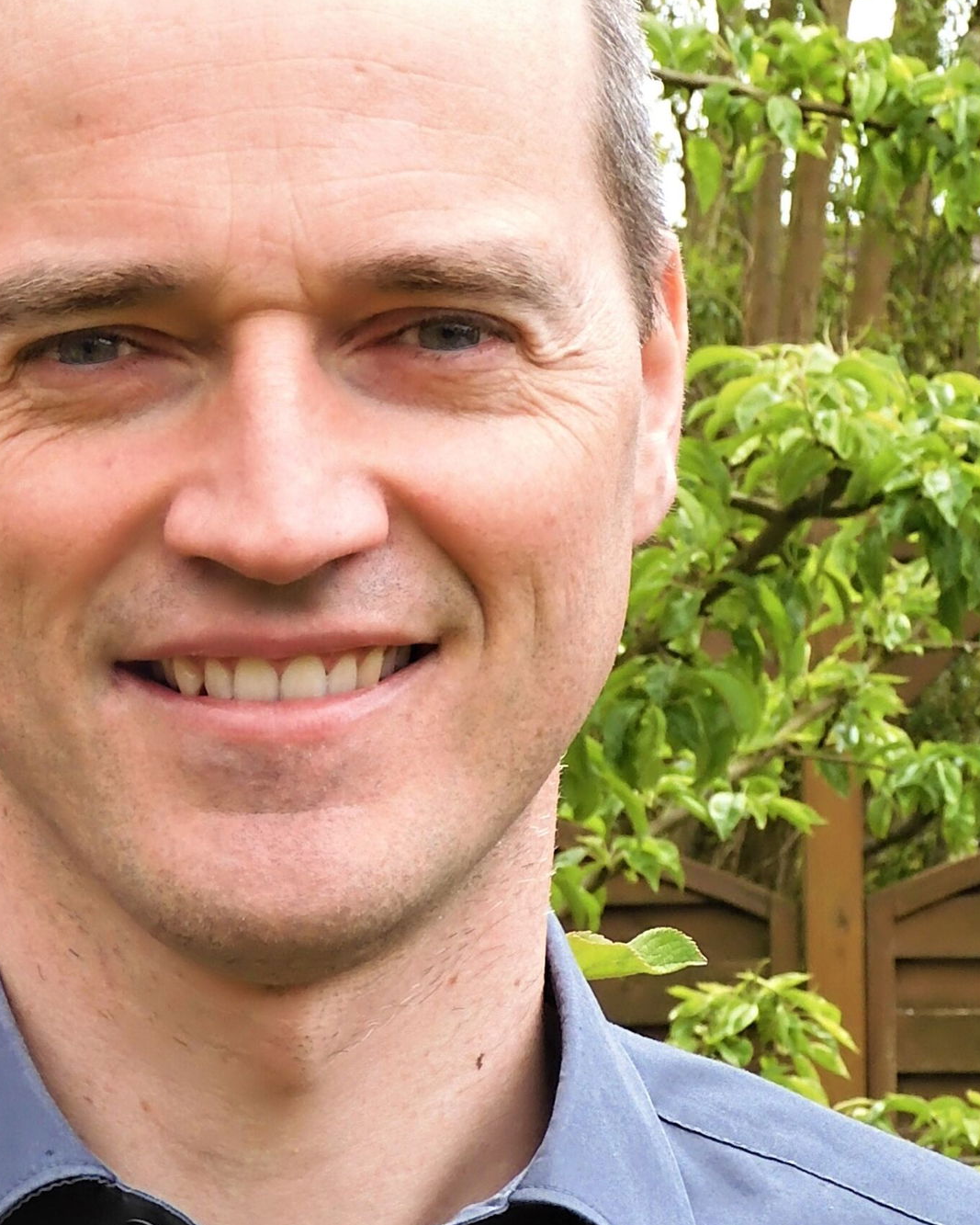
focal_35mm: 89
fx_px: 3226
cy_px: 601
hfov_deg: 17.2
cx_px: 253
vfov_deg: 21.5
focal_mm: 10.2
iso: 100
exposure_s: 1/100
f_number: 4.5
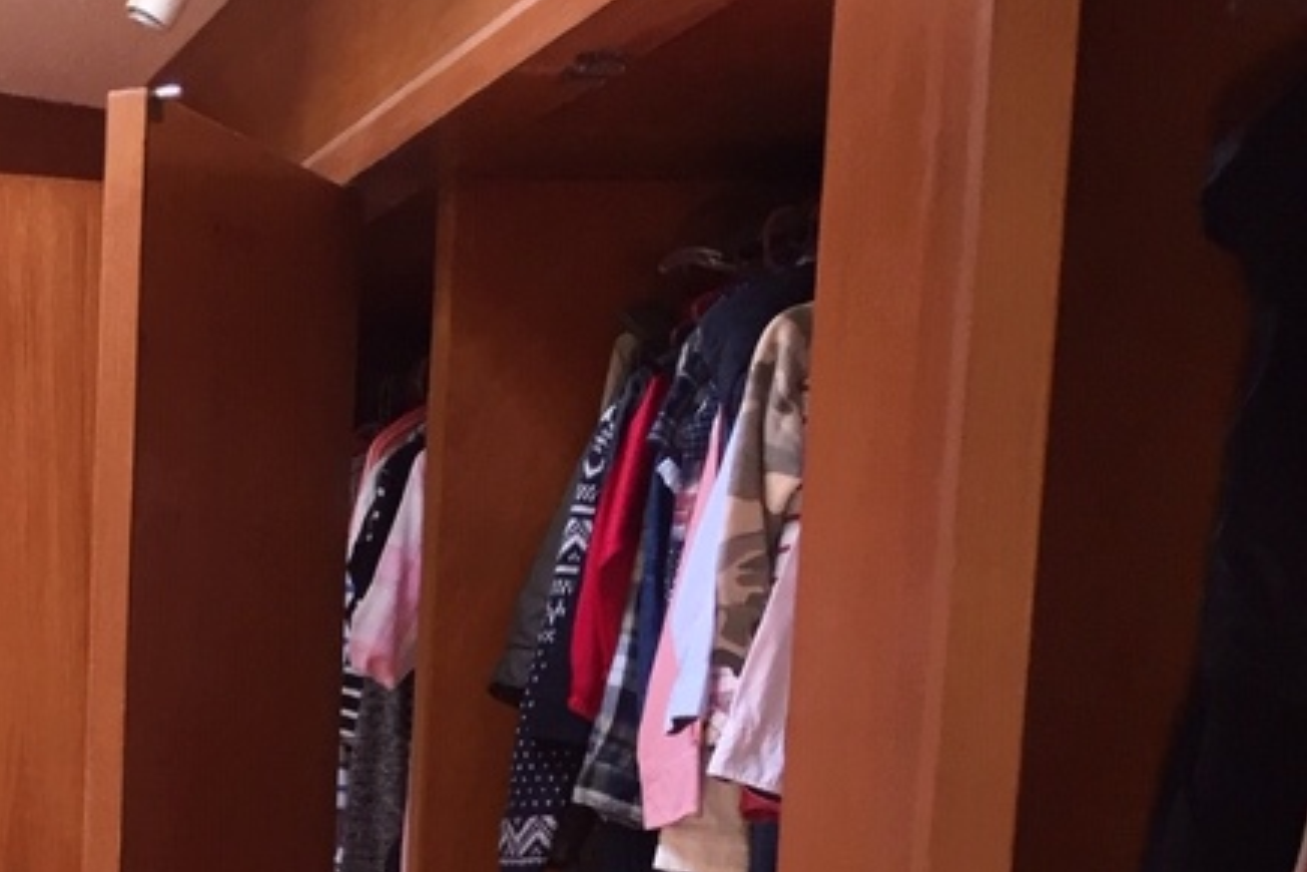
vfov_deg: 17.3
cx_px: -288
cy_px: 1131
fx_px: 2686
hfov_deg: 24.6
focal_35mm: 74
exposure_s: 1/30
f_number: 2.2
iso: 40
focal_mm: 4.15
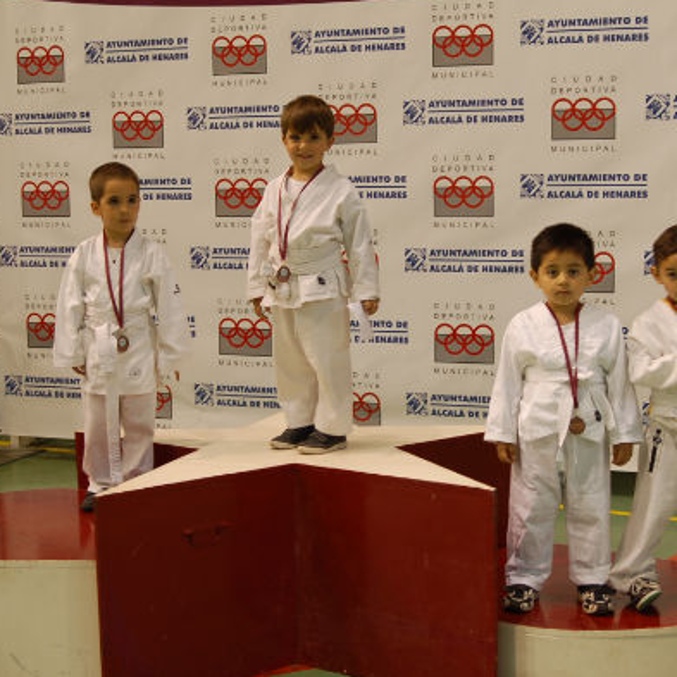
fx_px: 1460
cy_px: 338
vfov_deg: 26.1
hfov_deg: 26.1
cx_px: 353
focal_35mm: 66
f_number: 3.8
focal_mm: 34
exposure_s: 1/40
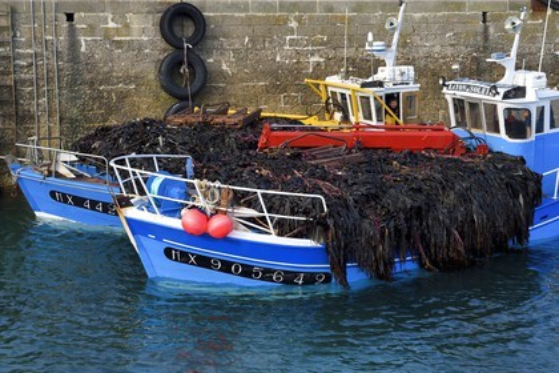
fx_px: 963
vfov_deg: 21.9
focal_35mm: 62
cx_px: 280
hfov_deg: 32.4
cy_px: 186
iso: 200
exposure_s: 1/125
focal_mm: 62
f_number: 11
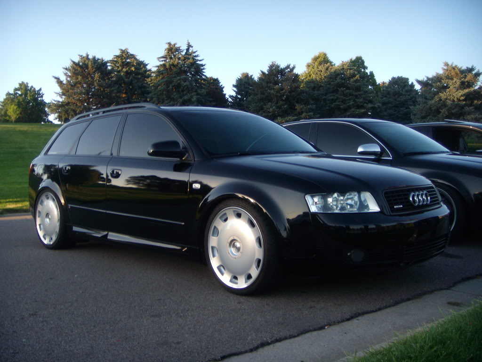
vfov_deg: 37.7
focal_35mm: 38
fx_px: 529
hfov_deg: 49.0
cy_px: 181
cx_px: 241
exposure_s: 1/125
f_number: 3.5
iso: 64
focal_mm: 6.4
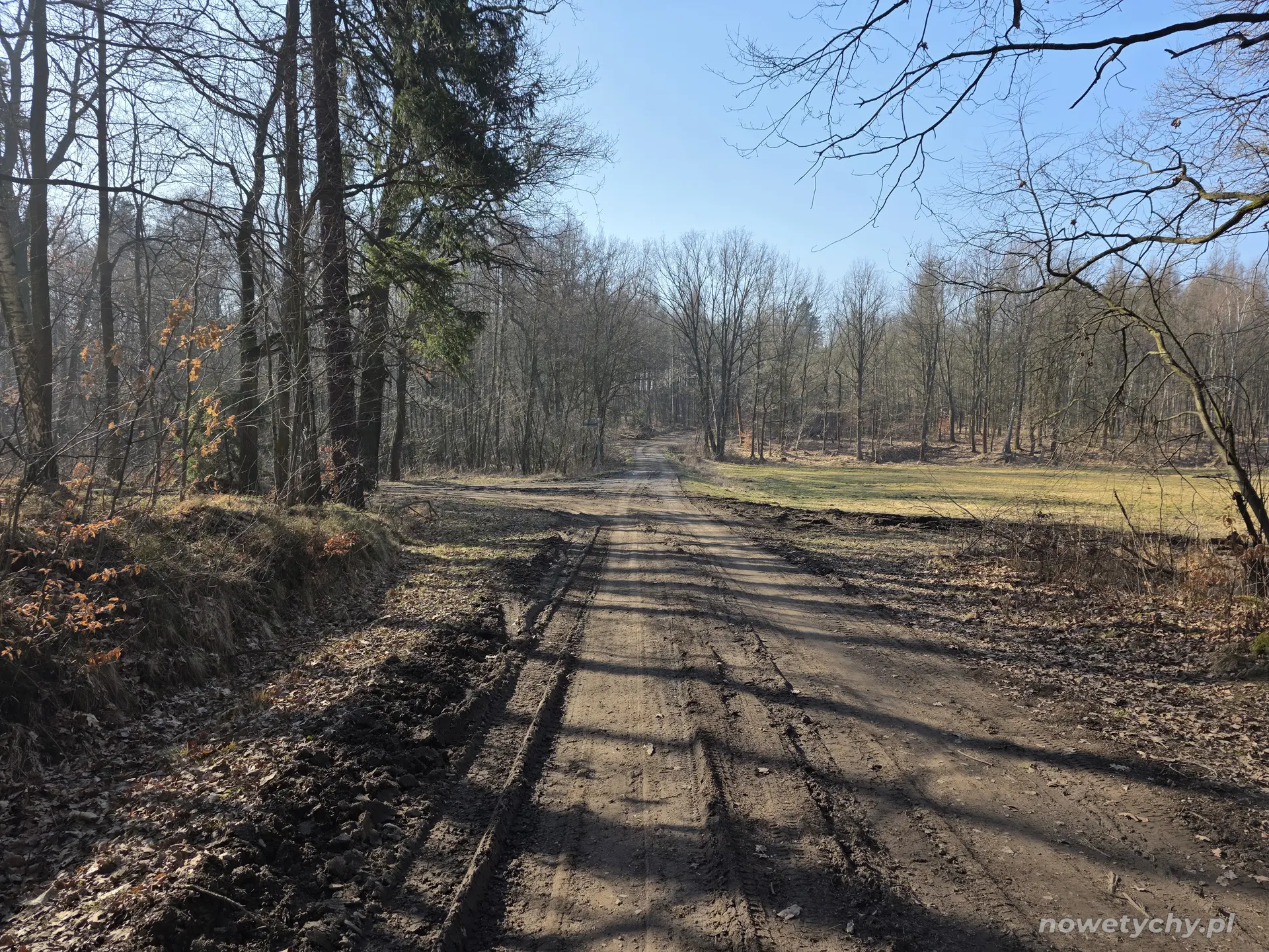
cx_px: 634
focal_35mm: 23
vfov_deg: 58.9
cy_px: 476
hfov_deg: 73.9
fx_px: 843
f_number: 1.7
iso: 80
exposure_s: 1/2391
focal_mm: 6.3
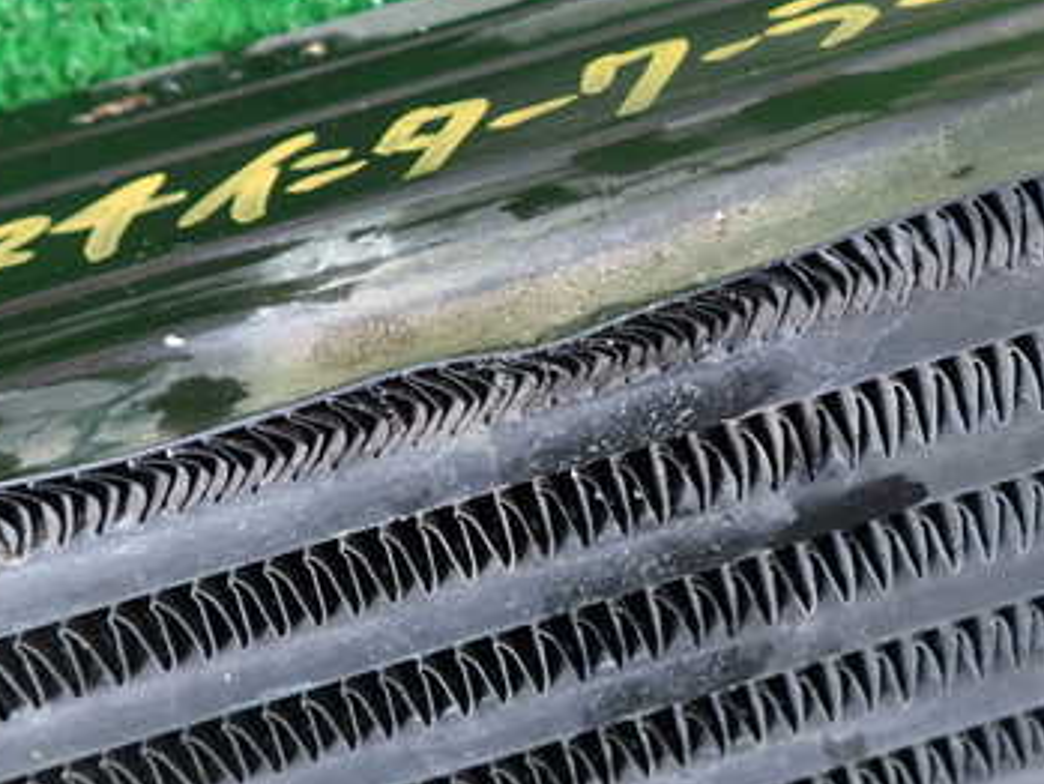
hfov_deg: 43.4
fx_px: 1297
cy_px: 221
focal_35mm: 43
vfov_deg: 33.1
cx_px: 661
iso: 200
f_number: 2
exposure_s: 1/50
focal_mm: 4.5
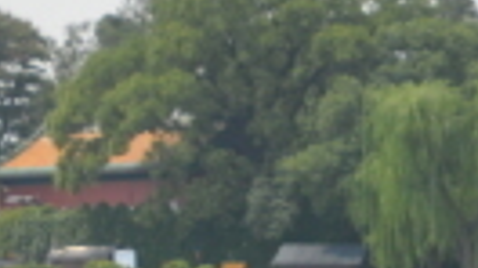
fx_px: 4939
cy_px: 426
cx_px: 246
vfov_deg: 3.1
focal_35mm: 390
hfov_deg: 5.5
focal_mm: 32
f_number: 8
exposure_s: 1/250
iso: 100
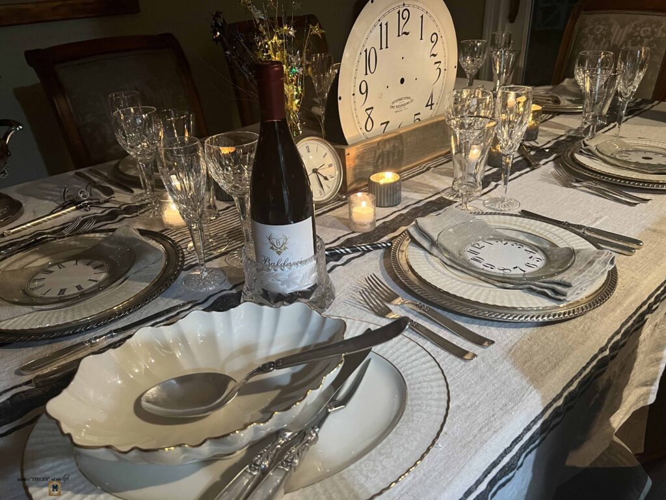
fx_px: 500
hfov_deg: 67.3
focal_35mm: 26
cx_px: 333
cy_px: 250
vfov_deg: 53.1
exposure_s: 1/40
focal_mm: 5.7
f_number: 1.5
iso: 500
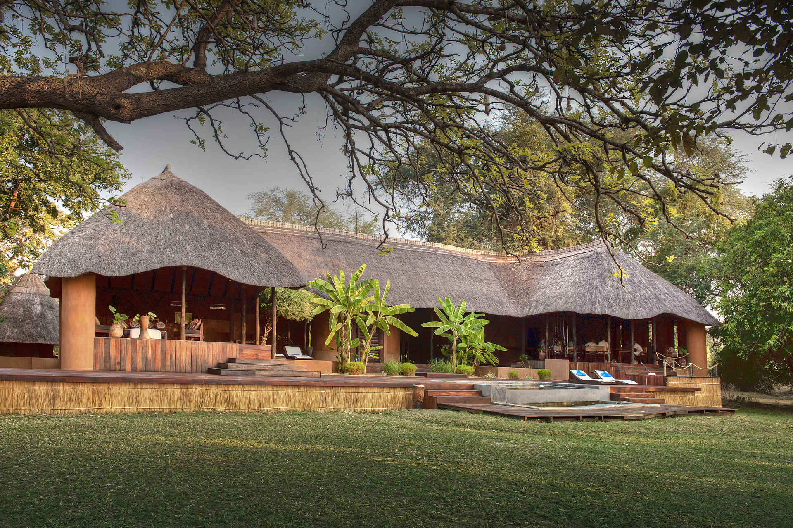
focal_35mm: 28
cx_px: 396
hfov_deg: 65.5
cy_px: 264
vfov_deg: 46.4
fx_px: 616
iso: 400
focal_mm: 28
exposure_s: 1/250
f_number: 6.7
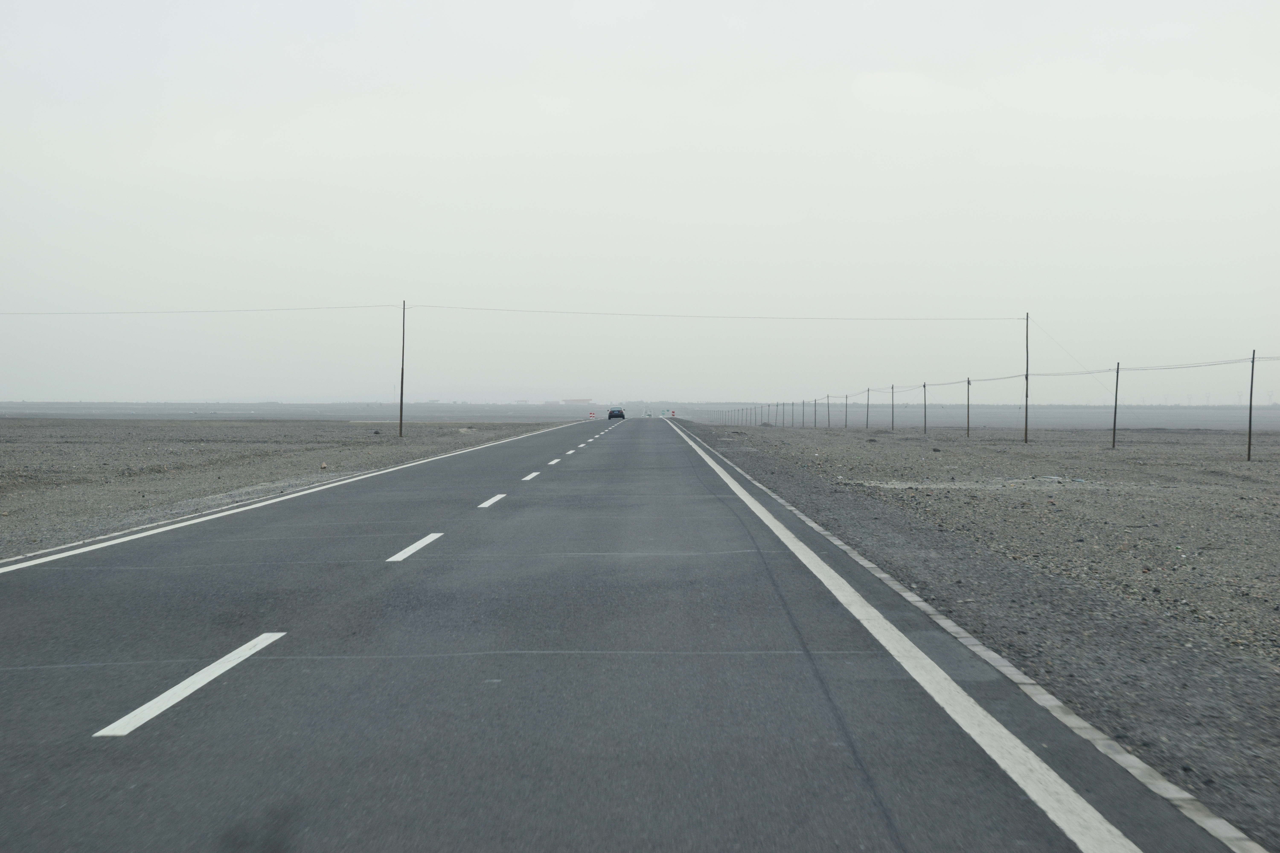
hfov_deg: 24.6
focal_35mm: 82
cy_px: 426
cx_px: 640
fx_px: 2933
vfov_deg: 16.6
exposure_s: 1/250
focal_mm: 55
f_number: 8
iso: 360
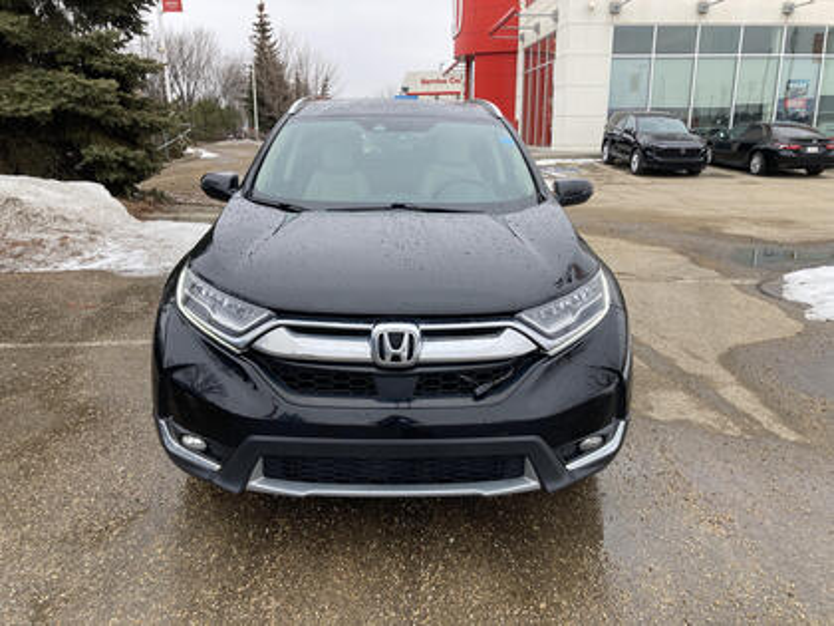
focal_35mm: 28
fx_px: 675
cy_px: 313
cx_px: 417
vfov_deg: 49.7
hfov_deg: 63.4
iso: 20
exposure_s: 1/481
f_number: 1.8
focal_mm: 3.99
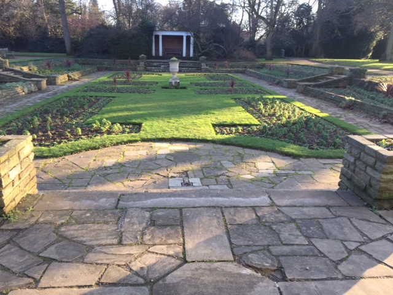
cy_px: 148
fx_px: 329
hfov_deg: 61.7
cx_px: 196
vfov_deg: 48.2
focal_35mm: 29
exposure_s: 1/105
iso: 32
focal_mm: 4.15
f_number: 2.2
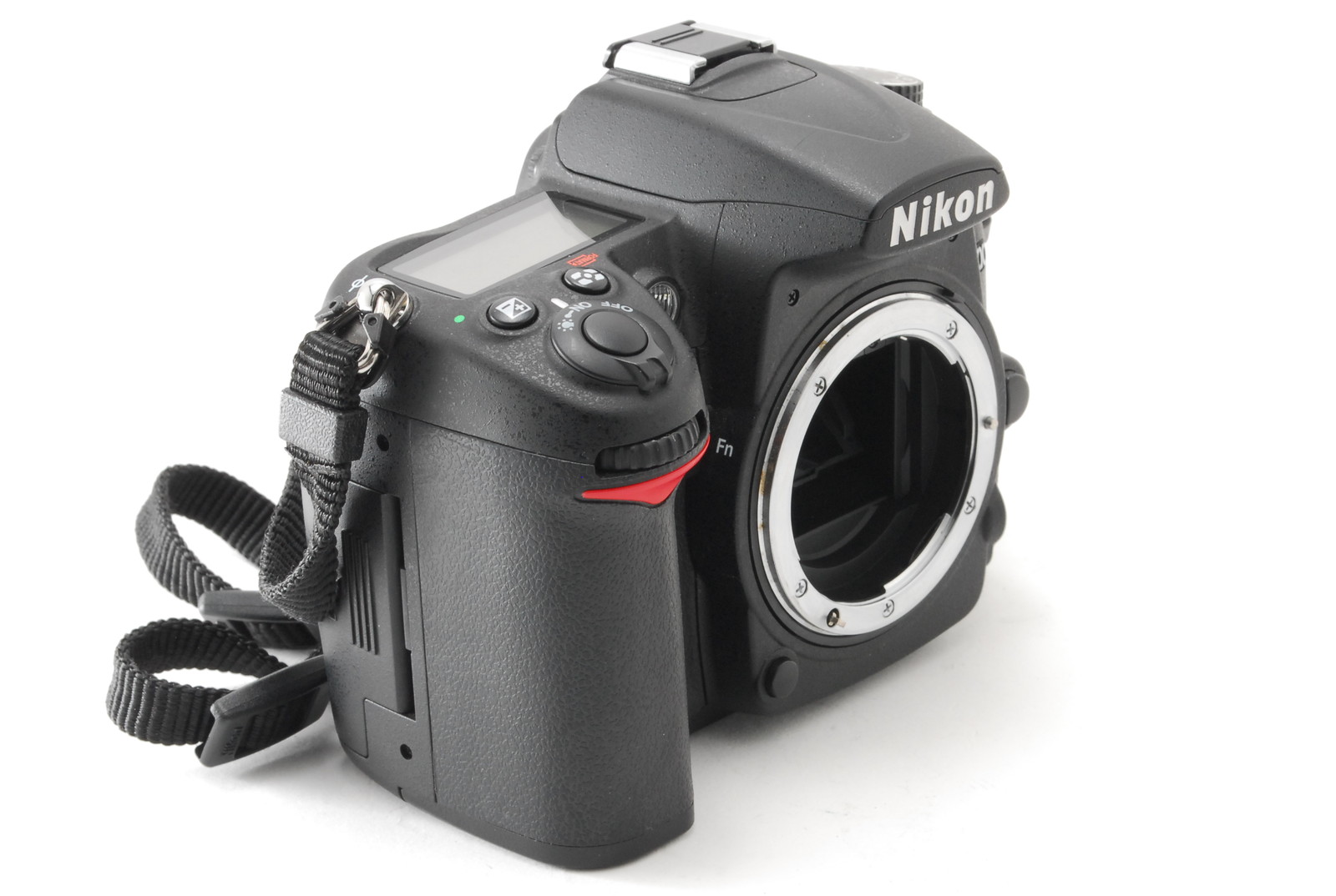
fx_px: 3068
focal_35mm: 82
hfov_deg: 24.6
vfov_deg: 16.6
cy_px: 448
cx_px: 668
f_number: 20
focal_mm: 55
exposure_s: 1/200
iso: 640
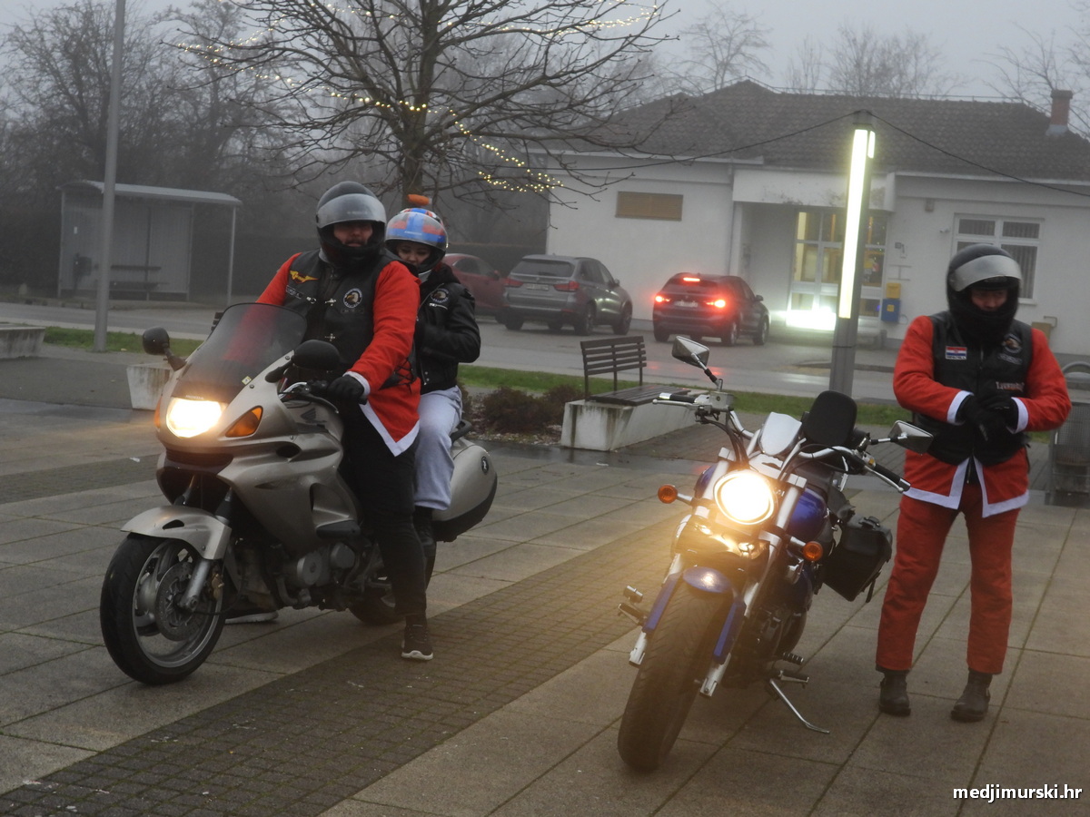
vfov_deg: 26.6
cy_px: 408
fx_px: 1732
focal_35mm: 55
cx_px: 545
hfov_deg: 34.9
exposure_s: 1/30
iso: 280
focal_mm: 9.8
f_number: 3.5
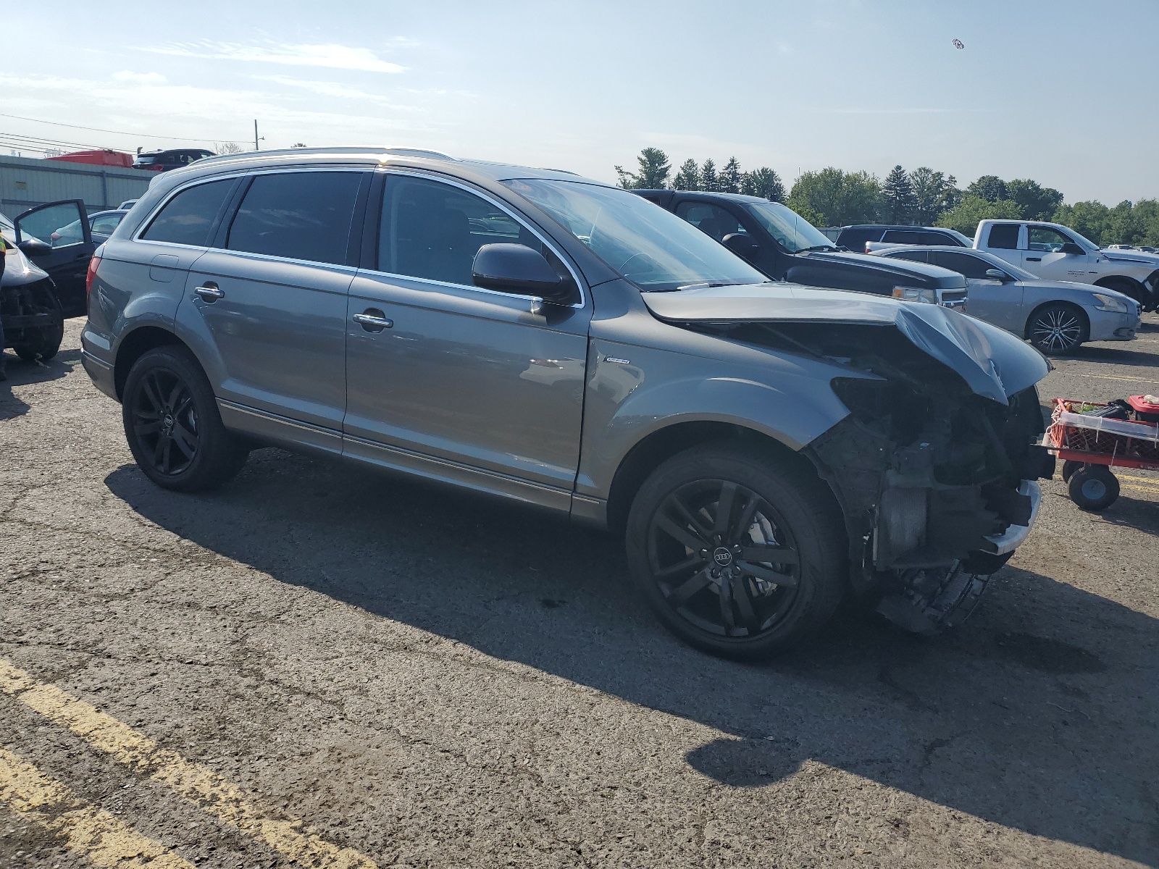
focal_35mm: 26
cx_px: 580
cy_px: 434
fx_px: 871
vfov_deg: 53.1
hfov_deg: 67.3
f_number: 1.5
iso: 50
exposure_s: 1/5000
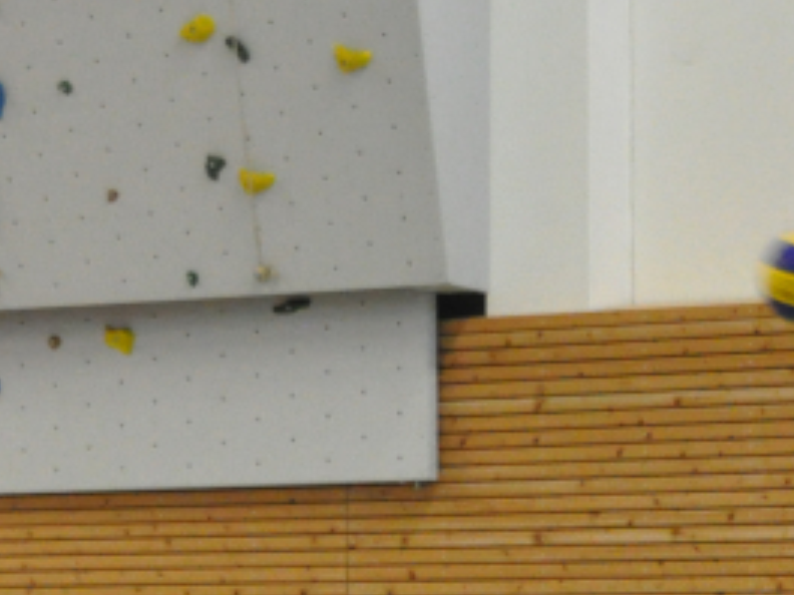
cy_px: 592
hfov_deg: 11.0
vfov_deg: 8.3
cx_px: 33
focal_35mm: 179
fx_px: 4106
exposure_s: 1/250
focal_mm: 32
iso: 3200
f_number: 4.2
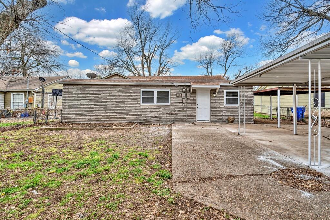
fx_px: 151
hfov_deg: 95.0
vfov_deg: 72.0
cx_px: 165
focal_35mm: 16
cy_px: 110
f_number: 8
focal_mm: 16.5
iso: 500
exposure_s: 1/500
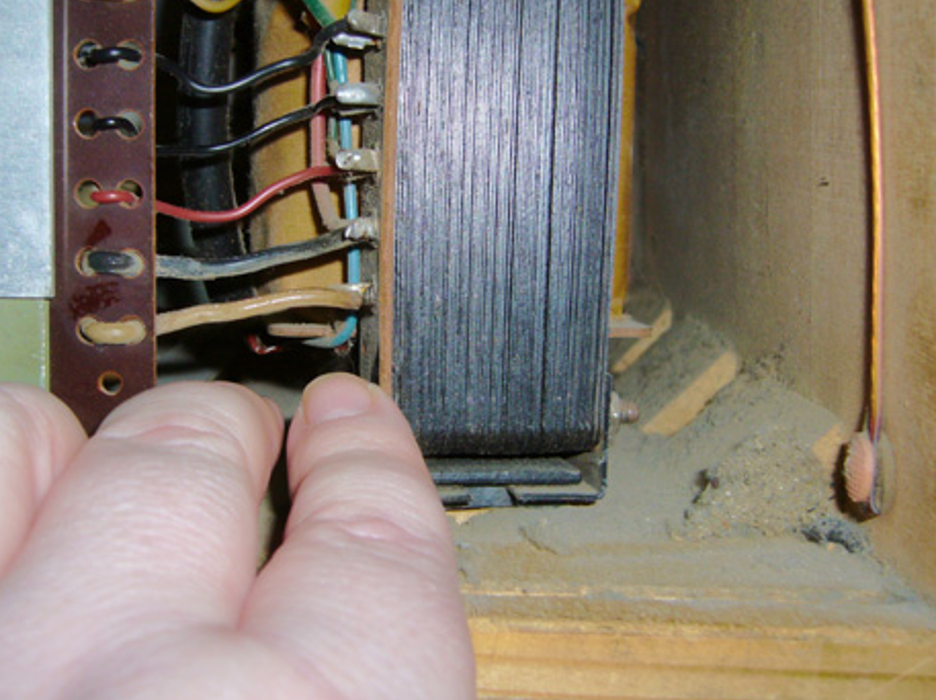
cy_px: 327
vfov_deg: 31.5
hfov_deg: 41.0
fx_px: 1243
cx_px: 363
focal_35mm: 46
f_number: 2.8
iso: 100
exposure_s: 1/30
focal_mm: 5.8
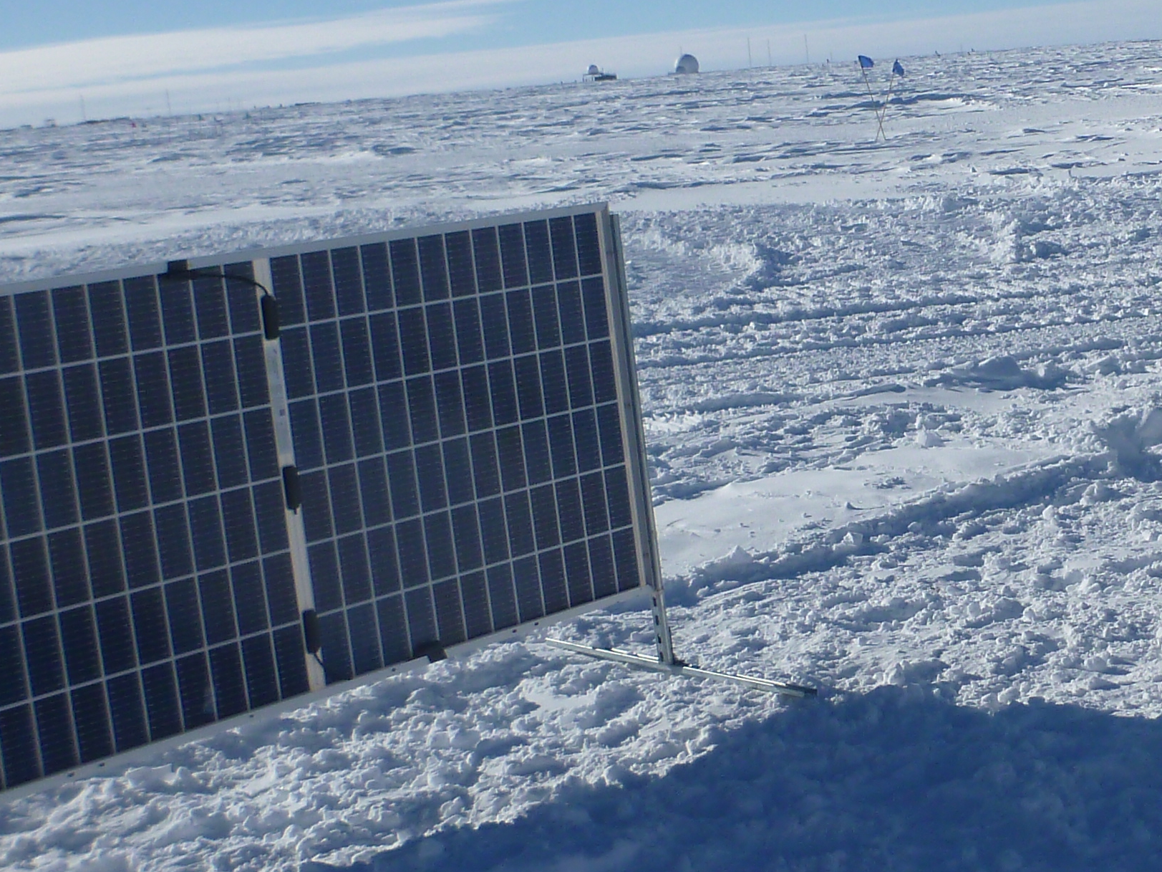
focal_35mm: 69
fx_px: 2316
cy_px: 380
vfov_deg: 21.3
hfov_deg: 26.9
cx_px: 1098
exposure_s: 1/400
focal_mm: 4.9
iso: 100
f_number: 10
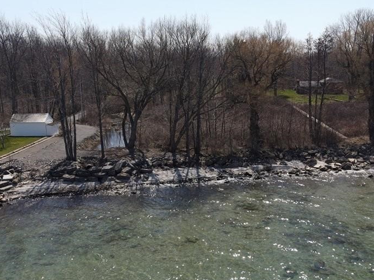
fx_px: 389
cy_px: 157
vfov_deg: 39.6
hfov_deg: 51.3
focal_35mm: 36
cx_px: 208
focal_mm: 4.5
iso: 100
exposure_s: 1/640
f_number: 2.8
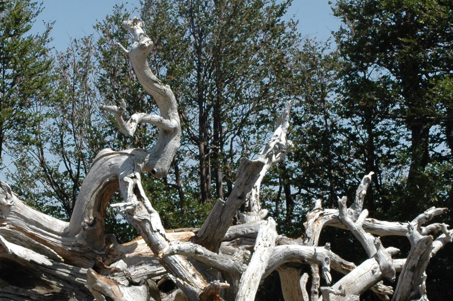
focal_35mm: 108
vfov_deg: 12.5
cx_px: 183
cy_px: 270
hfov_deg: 18.9
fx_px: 1360
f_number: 9
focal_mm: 31
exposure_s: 1/320
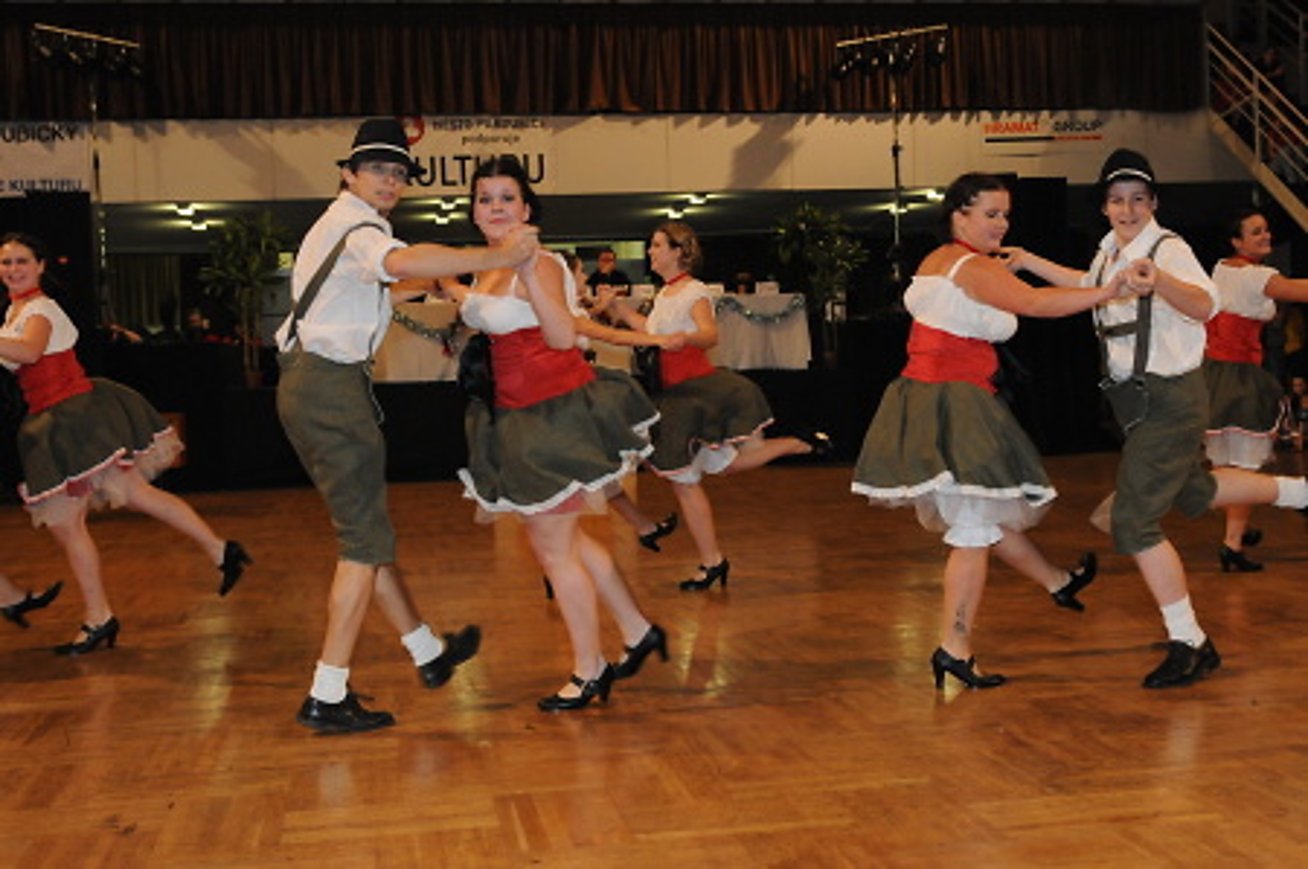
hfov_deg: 42.4
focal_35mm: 46
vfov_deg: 28.9
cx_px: 654
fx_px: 1688
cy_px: 434
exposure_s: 1/160
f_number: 3.5
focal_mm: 31
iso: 1600
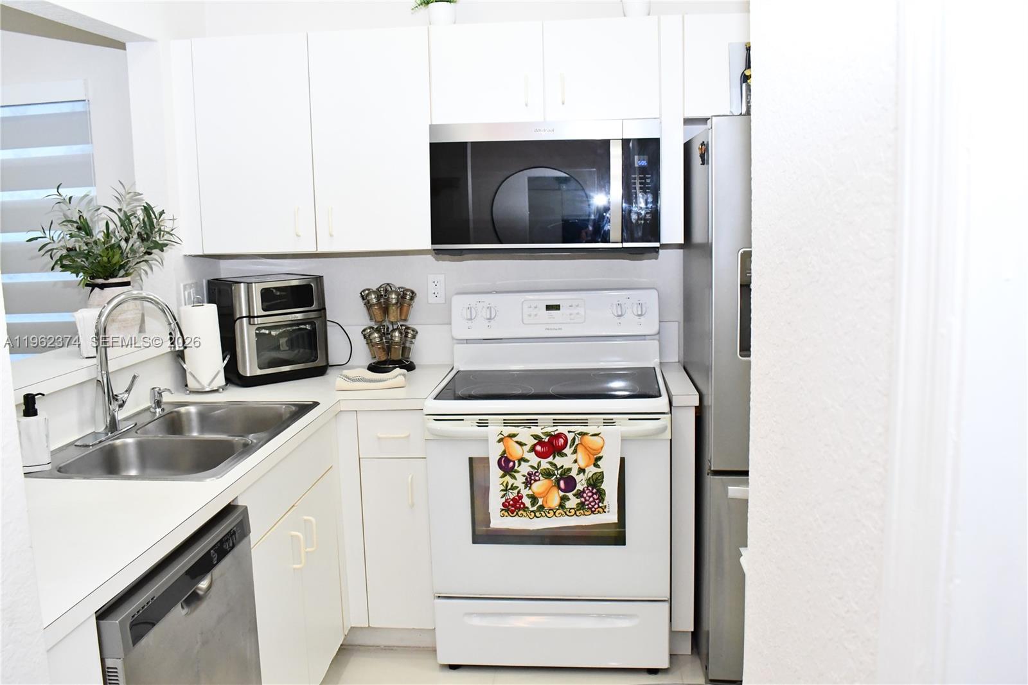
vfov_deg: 43.6
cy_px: 342
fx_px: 856
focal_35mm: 30
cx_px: 514
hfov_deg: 61.9
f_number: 7.1
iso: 4000
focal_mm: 20
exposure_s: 1/200
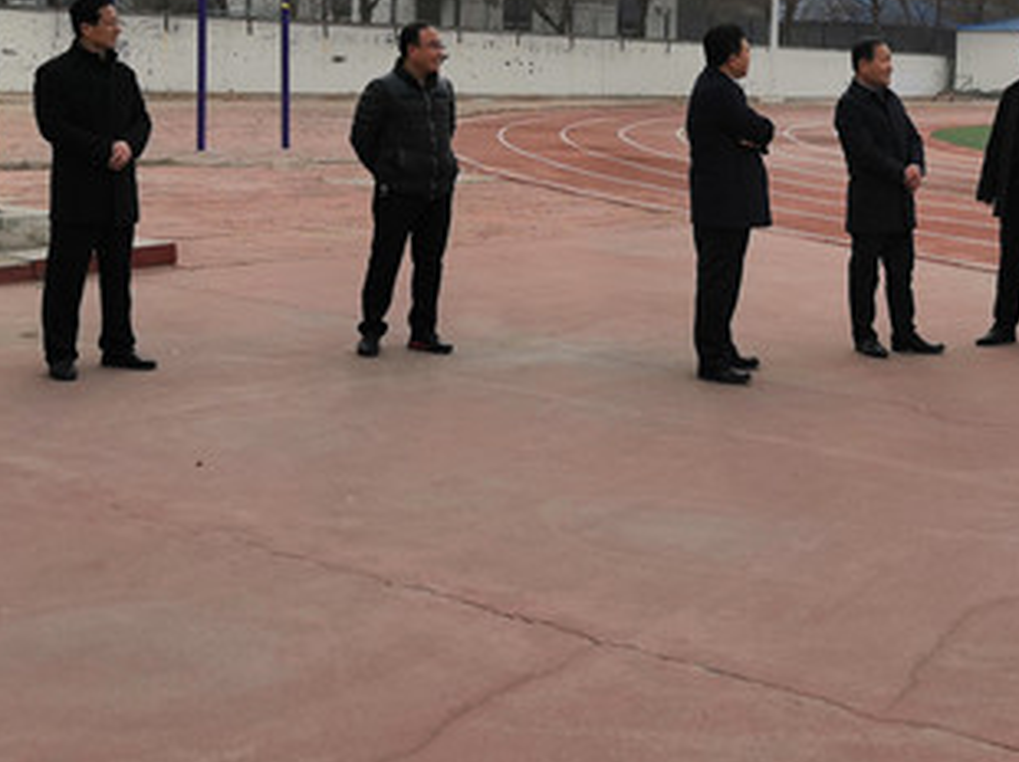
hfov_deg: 32.3
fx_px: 1735
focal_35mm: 59
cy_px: 176
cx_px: 728
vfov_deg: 24.5
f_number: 1.8
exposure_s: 1/1199
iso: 50
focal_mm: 3.95
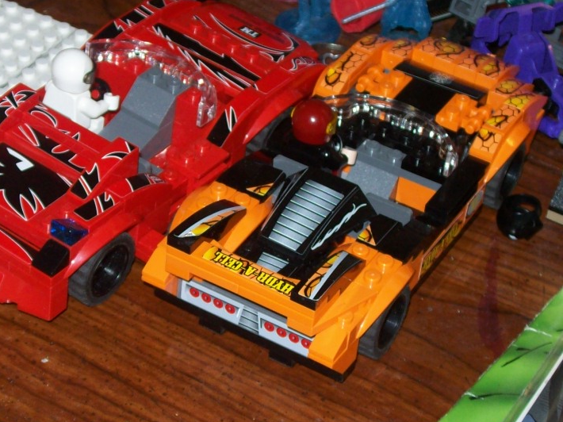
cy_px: 215
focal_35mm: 101
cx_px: 195
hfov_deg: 19.4
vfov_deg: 14.6
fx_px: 1642
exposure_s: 1/84.5
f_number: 3.4
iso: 80
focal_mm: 9.4
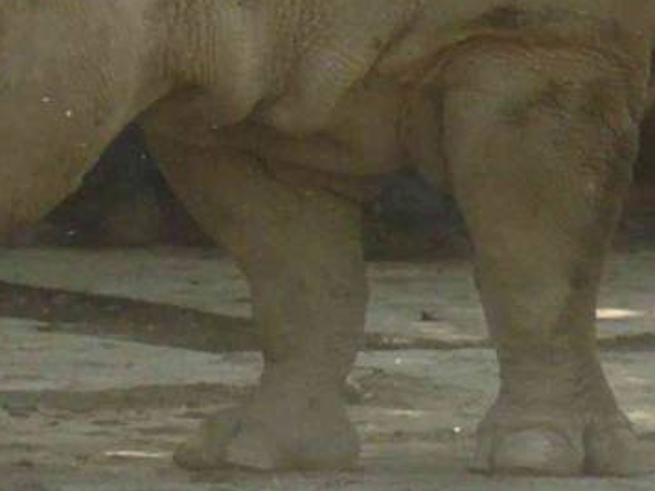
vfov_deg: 1.3
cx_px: -784
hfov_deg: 1.7
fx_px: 21590
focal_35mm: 1141
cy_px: 26
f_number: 4
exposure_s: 1/200
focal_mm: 48
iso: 200
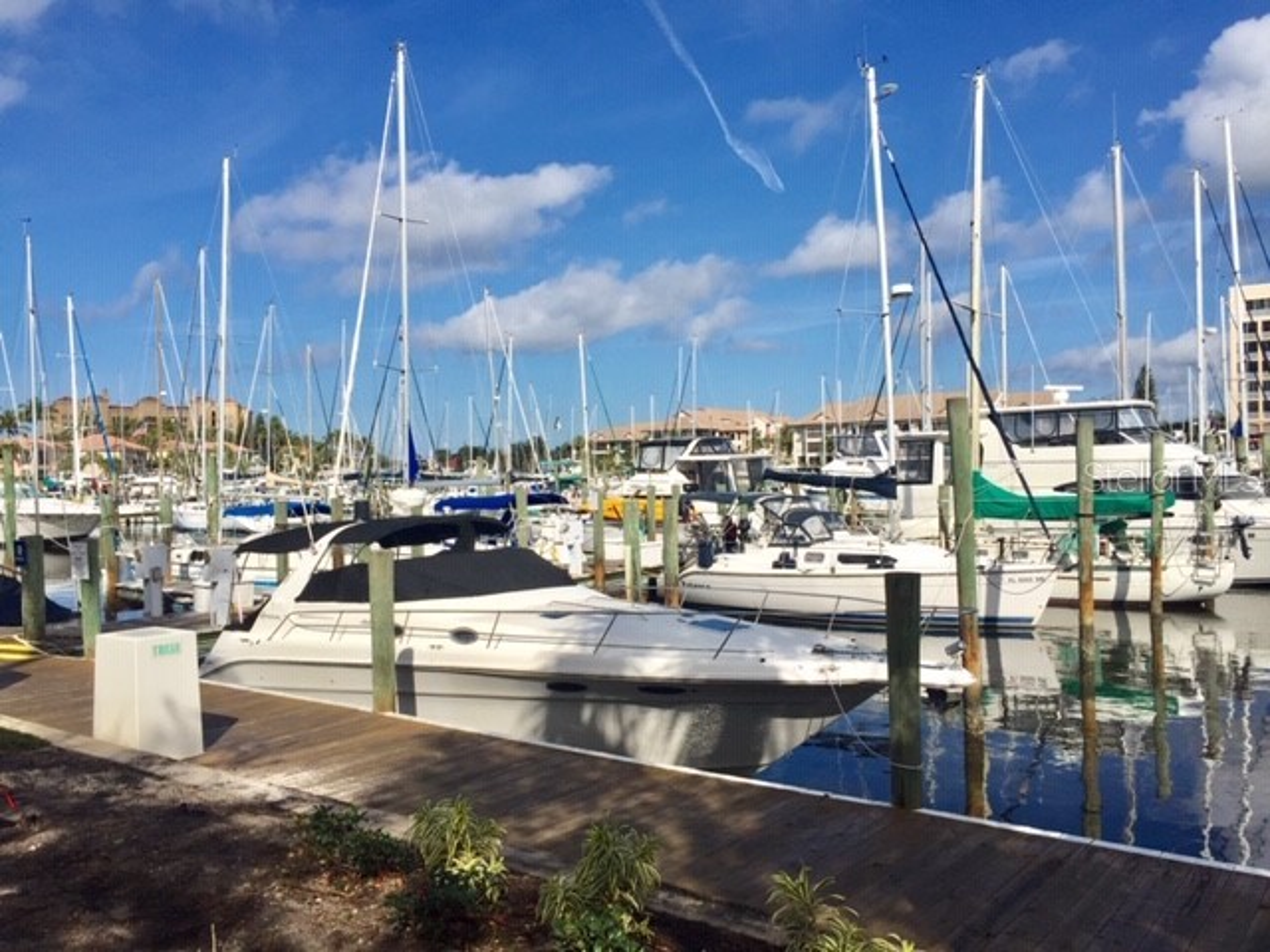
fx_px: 1064
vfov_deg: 48.2
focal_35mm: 29
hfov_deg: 61.7
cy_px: 476
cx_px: 635
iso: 32
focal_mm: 4.15
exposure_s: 1/4950
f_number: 2.2
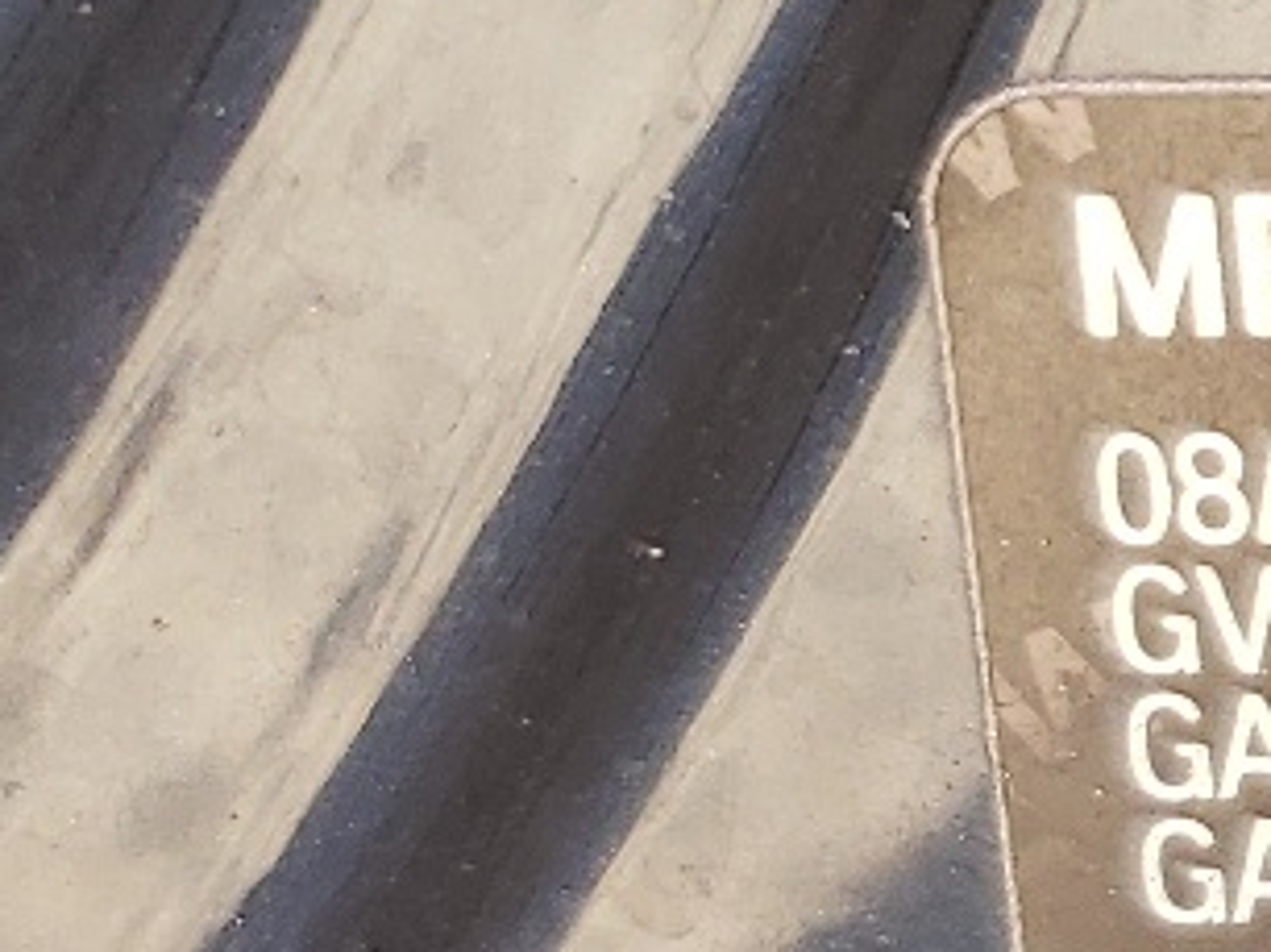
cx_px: 2708
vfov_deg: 10.7
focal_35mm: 136
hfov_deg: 12.4
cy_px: 1185
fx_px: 4990
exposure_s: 1/120
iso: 67
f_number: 1.5
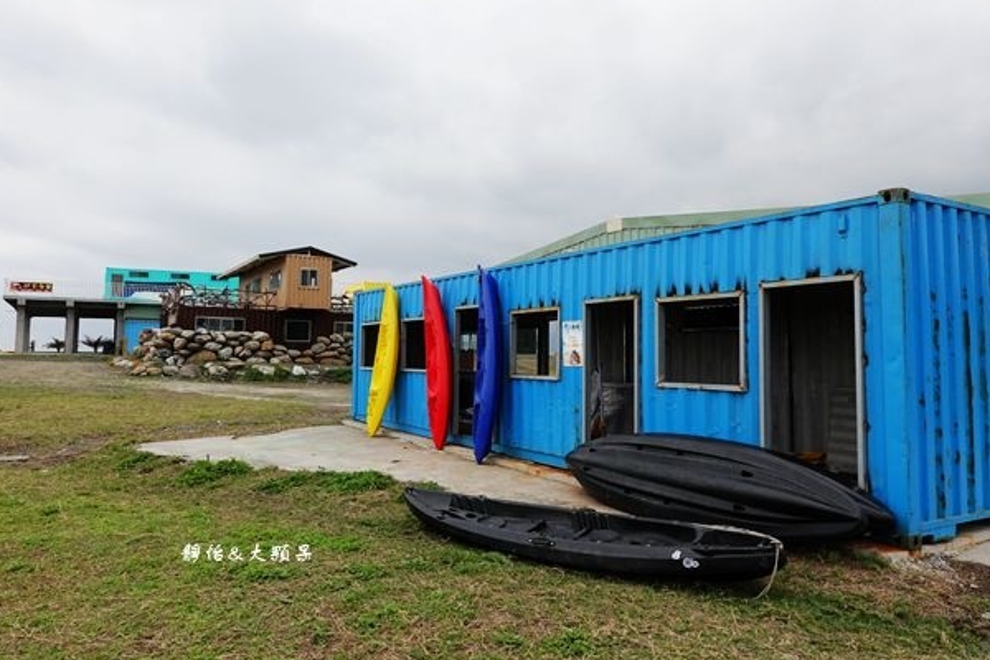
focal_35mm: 26
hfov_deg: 69.4
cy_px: 308
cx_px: 474
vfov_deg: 49.5
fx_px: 715
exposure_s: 1/640
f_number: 4
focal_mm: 9
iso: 125
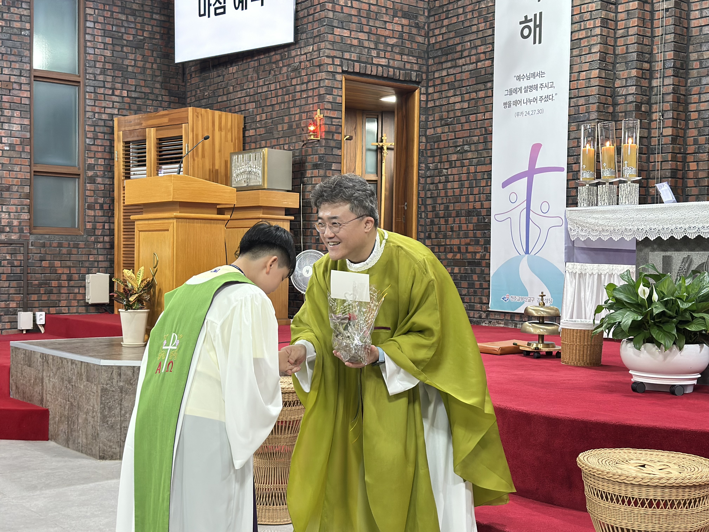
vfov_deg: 30.3
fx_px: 983
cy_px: 266
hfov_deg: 39.7
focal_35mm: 48
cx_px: 354
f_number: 1.78
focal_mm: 6.86
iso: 400
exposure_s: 1/60
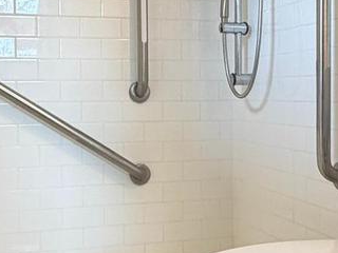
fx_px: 615
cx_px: 175
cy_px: 119
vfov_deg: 23.3
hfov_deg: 30.7
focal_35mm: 63
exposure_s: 1/60
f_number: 2.2
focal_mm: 2.22
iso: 250
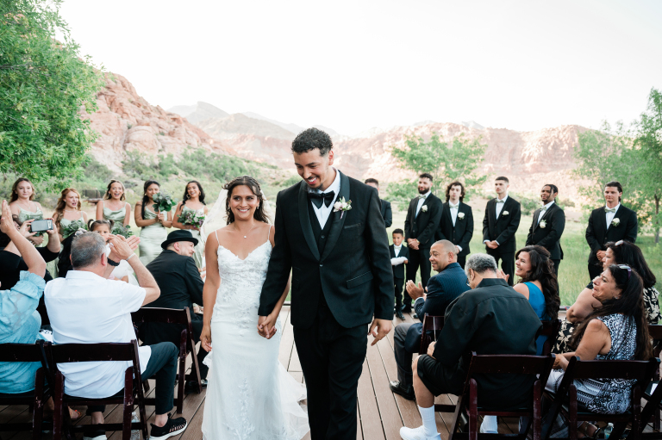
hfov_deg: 71.5
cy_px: 214
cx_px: 339
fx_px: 459
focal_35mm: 25
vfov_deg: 51.2
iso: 500
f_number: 2.8
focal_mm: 24
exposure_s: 1/640
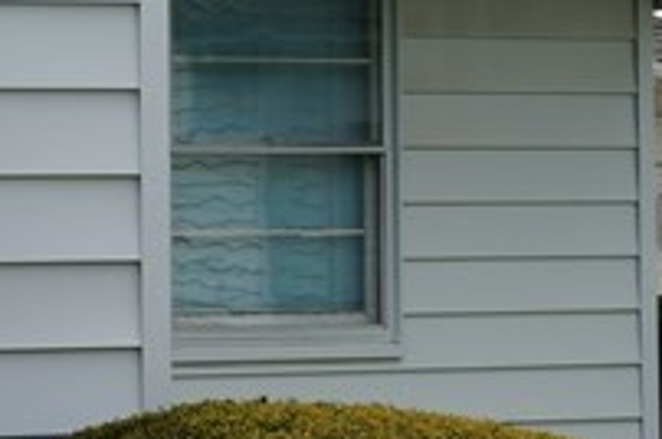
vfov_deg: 6.5
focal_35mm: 210
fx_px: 3855
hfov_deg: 8.9
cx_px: -947
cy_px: 256
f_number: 13
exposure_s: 1/125
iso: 100
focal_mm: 26
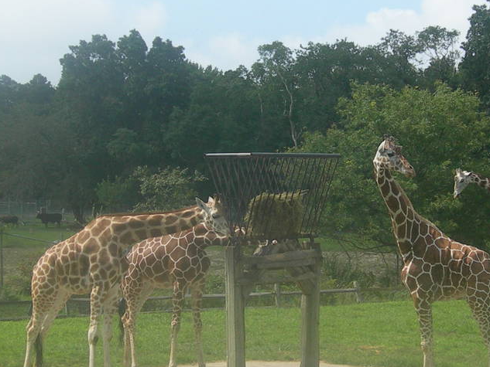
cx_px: 277
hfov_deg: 20.4
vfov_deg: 15.4
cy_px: 226
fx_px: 1359
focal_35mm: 96
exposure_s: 1/502
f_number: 4.8
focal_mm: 7.8
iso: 50
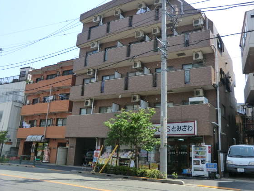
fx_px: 242
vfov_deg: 42.9
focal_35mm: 33
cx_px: 141
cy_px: 87
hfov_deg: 55.2
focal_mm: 5.2
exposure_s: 1/500
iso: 80
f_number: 3.5
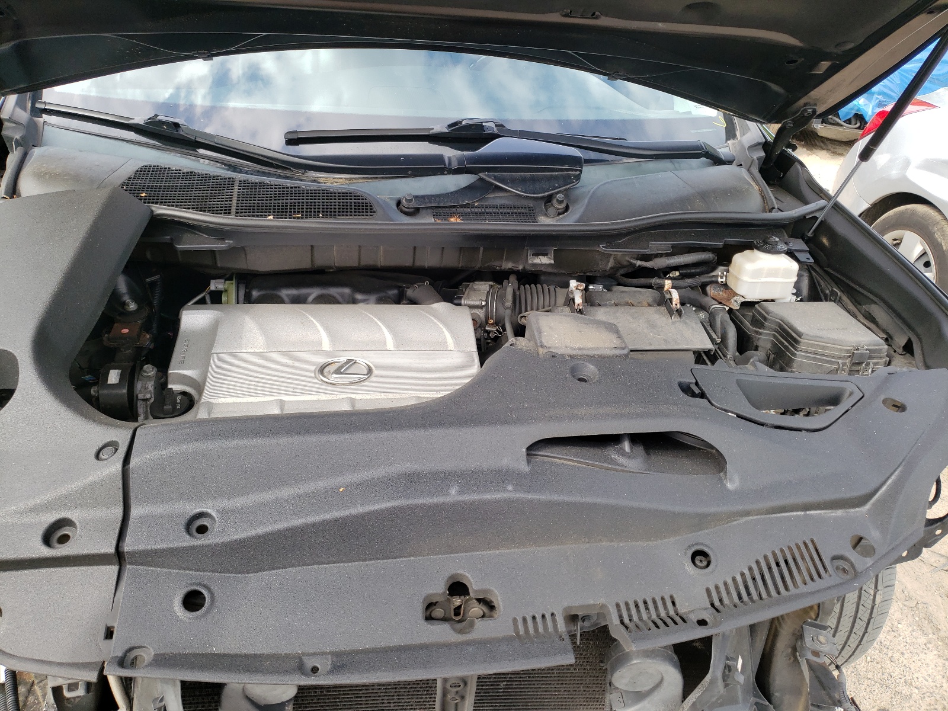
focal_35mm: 26
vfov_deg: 53.1
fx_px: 712
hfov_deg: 67.3
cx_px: 474
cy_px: 356
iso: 50
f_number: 1.5
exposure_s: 1/400
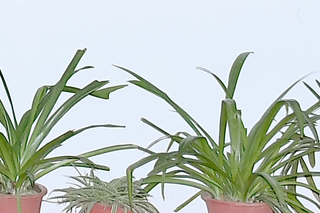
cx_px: -379
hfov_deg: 7.5
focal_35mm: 260
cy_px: -507
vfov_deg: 4.9
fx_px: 2310
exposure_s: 1/160
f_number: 5
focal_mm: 23
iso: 500
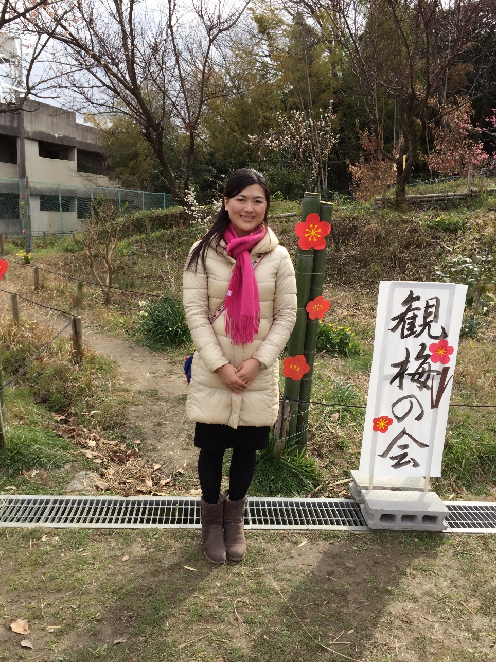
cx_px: 248
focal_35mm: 29
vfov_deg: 61.7
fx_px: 554
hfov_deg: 48.2
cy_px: 331
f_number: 2.2
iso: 32
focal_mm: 4.15
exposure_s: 1/824
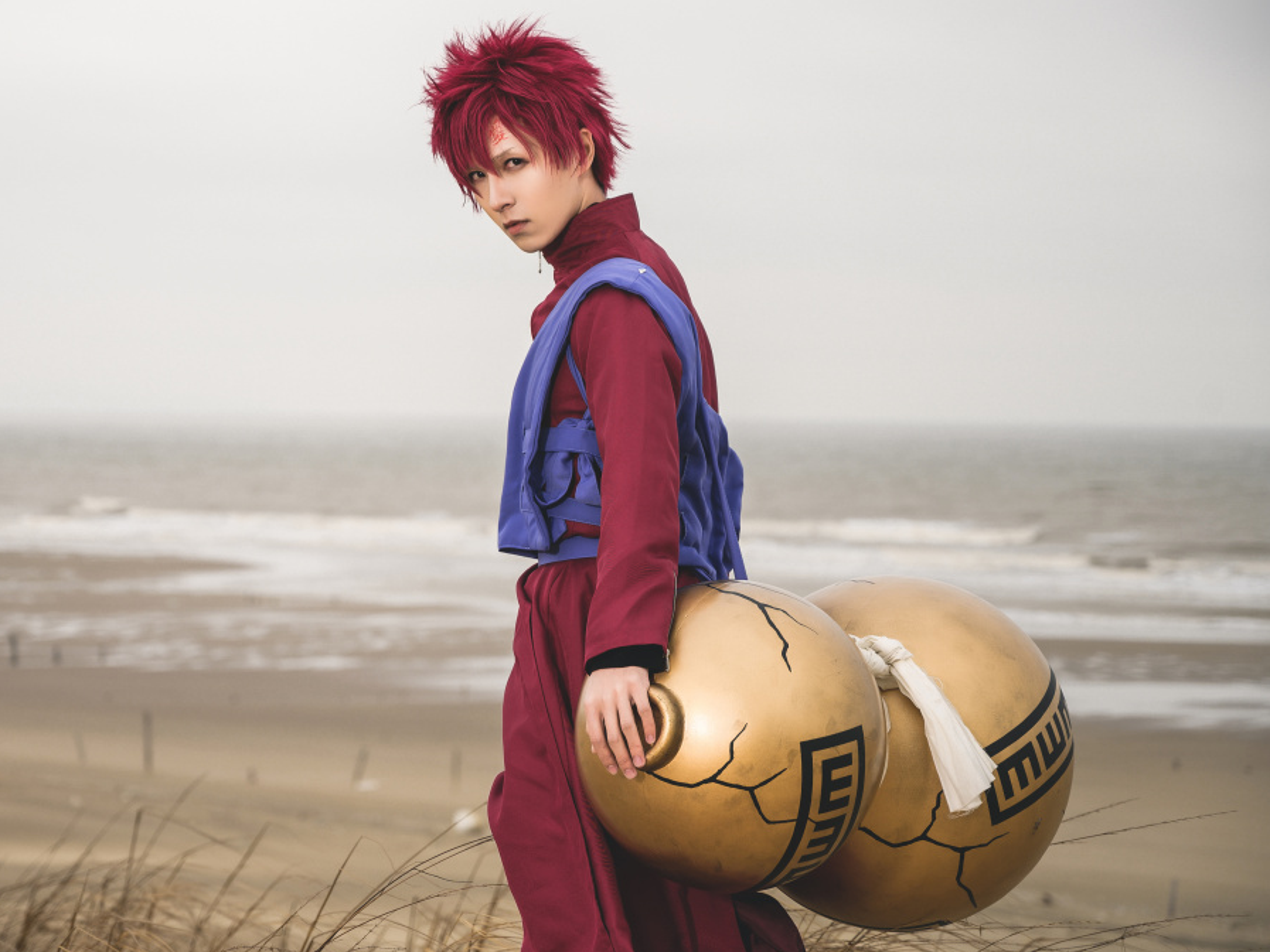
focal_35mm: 90
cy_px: 460
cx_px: 457
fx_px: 3302
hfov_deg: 21.7
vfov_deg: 16.4
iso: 100
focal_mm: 70
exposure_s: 1/320
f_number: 4
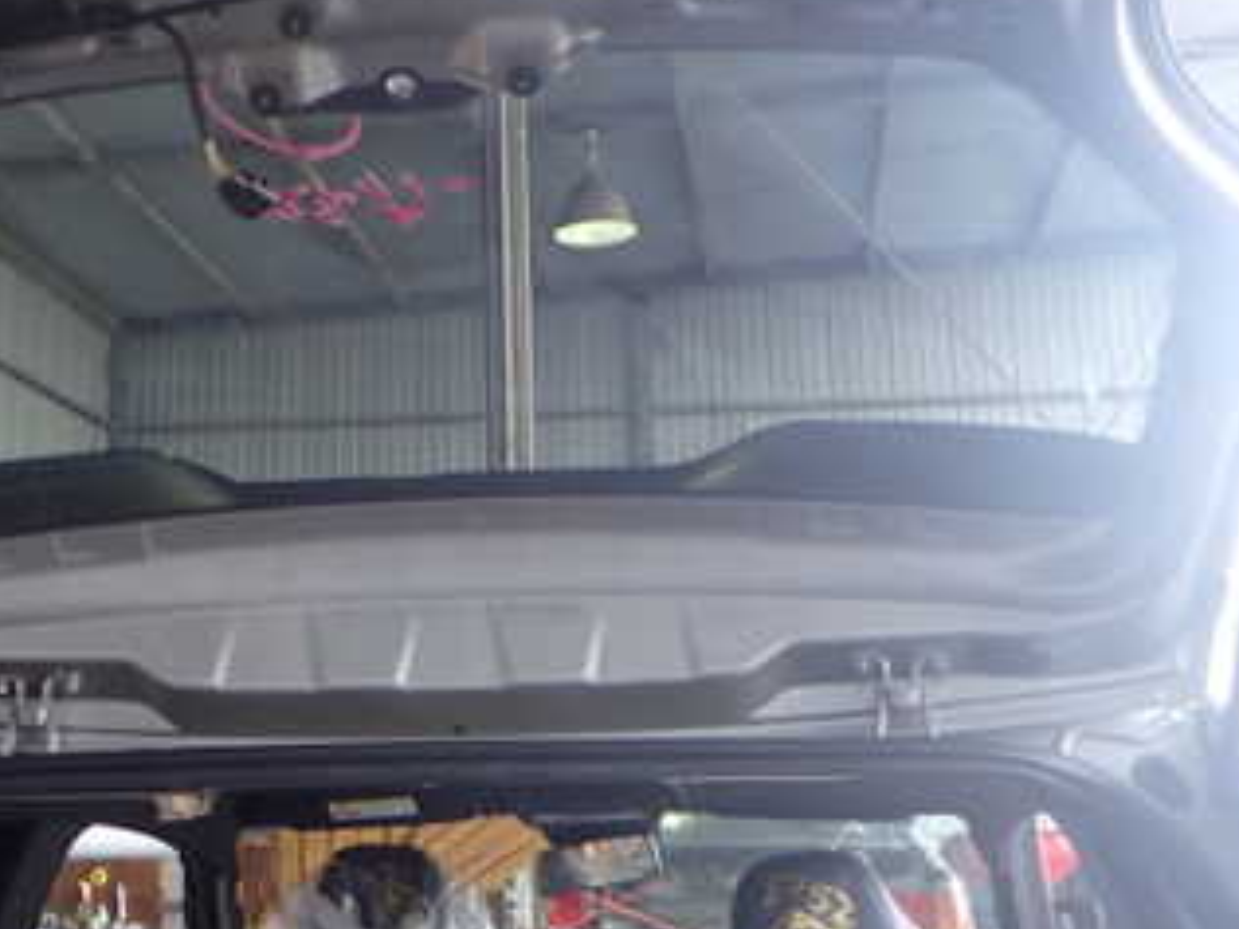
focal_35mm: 57
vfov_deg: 25.2
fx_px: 2040
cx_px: 408
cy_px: 165
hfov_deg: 33.5
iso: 200
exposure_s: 1/100
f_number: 2.3
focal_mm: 5.4
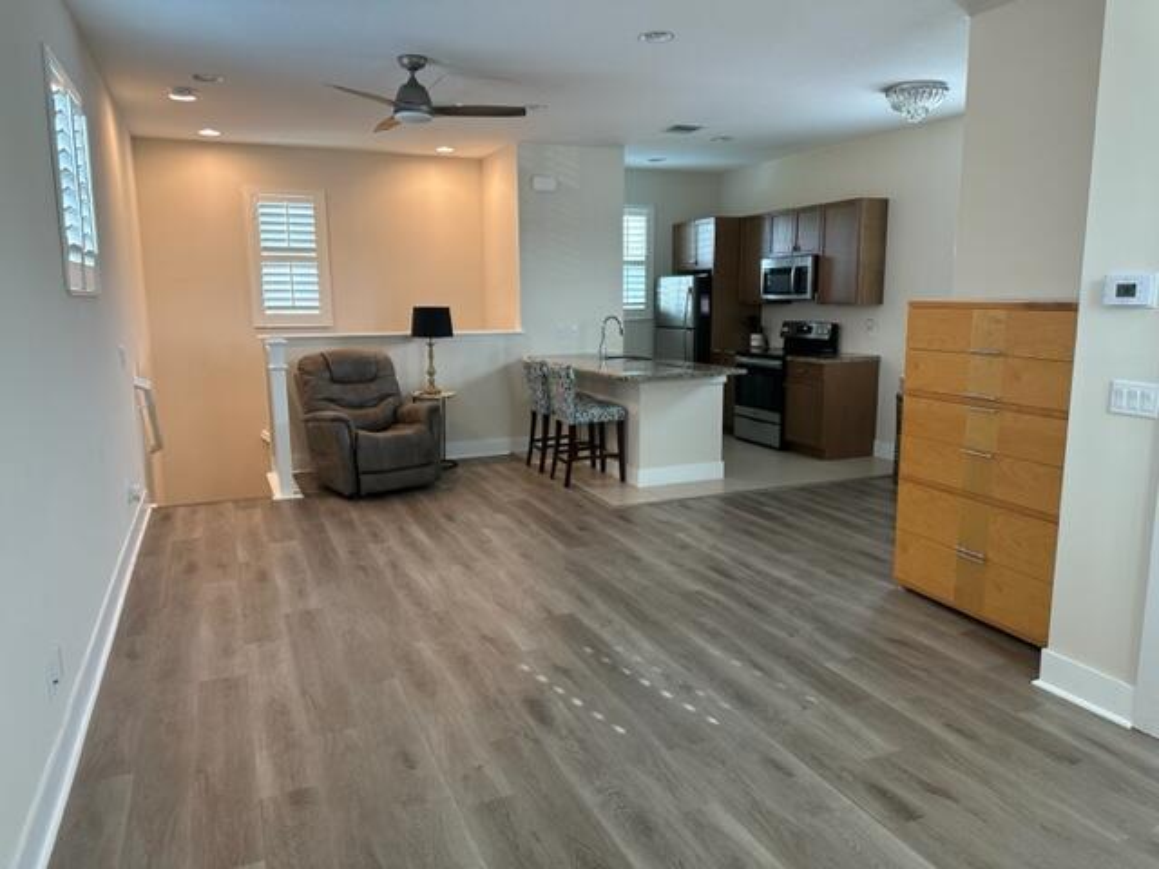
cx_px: 580
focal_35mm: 24
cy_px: 434
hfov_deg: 71.6
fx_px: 804
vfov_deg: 56.8
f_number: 1.78
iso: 160
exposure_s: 1/60
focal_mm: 6.86
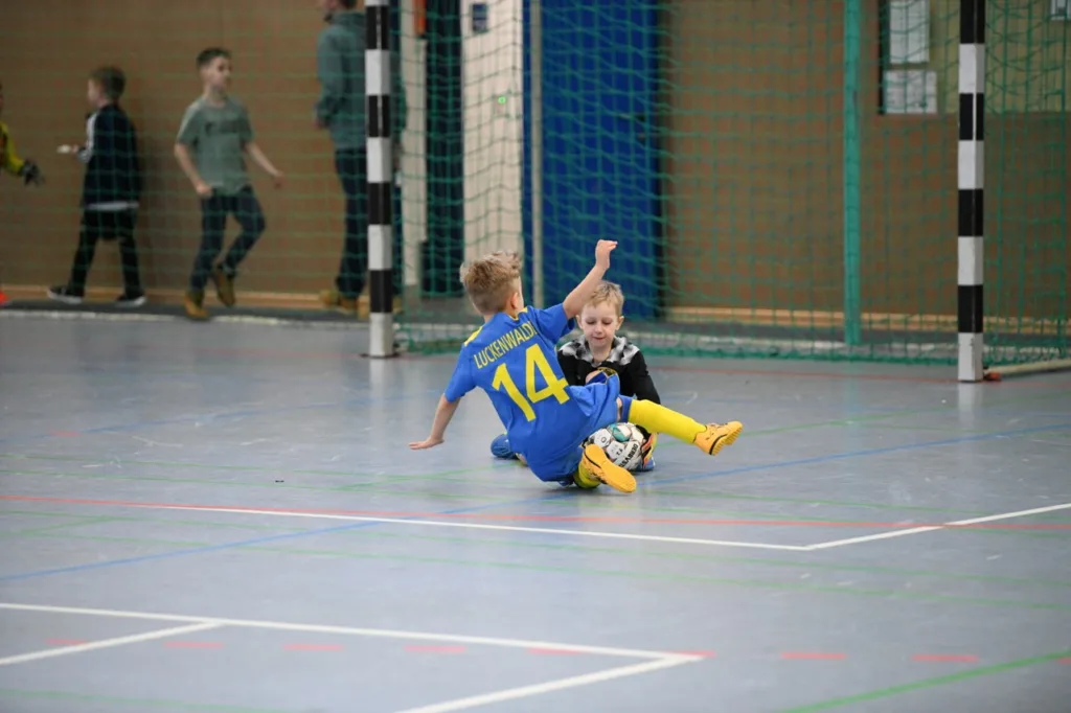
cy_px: 356
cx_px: 536
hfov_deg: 13.3
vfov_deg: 8.8
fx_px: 4610
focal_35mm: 155
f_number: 2.8
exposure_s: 1/1250
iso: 8000
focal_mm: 155
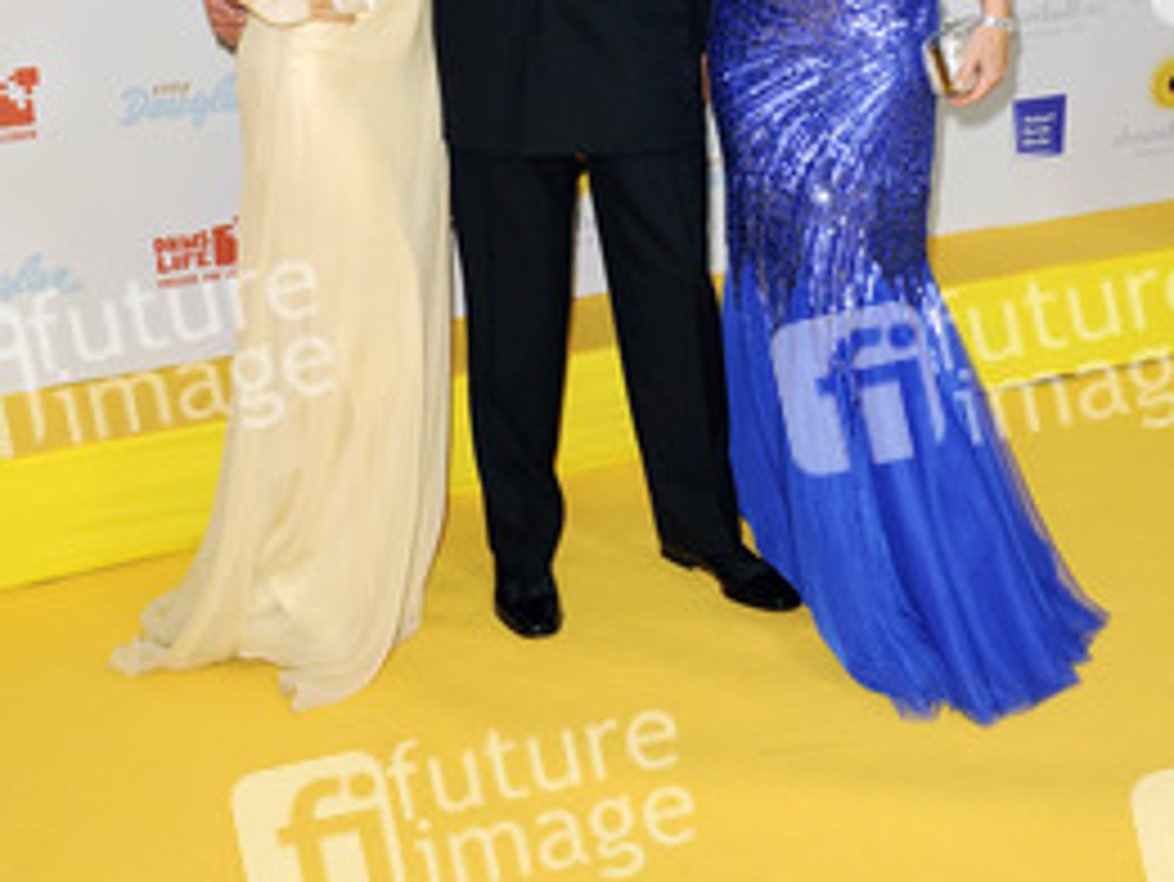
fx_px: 1900
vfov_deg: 25.5
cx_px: 594
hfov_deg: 34.3
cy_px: 144
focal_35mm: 56
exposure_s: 1/160
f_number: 5.6
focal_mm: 38
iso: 800
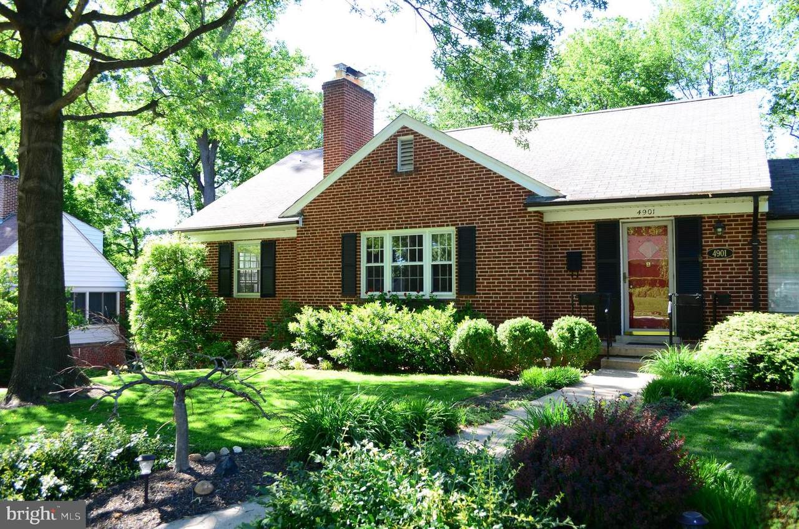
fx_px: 598
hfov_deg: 67.5
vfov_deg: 47.7
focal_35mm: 27
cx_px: 400
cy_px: 264
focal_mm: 18
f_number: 5
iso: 100
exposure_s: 1/60
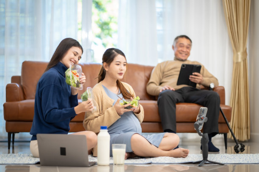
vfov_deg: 16.1
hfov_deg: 23.9
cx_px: 130
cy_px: 86
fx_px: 611
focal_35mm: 85
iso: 320
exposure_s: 1/200
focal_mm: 85
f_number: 1.8
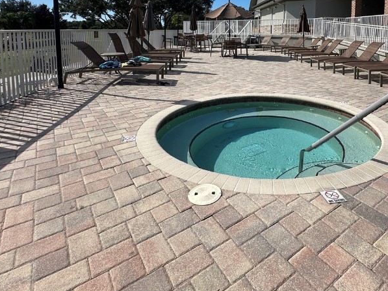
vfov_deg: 52.9
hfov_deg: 69.9
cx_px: 253
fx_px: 269
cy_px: 56
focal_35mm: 24
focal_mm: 2.22
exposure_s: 1/3509
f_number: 2.2
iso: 50
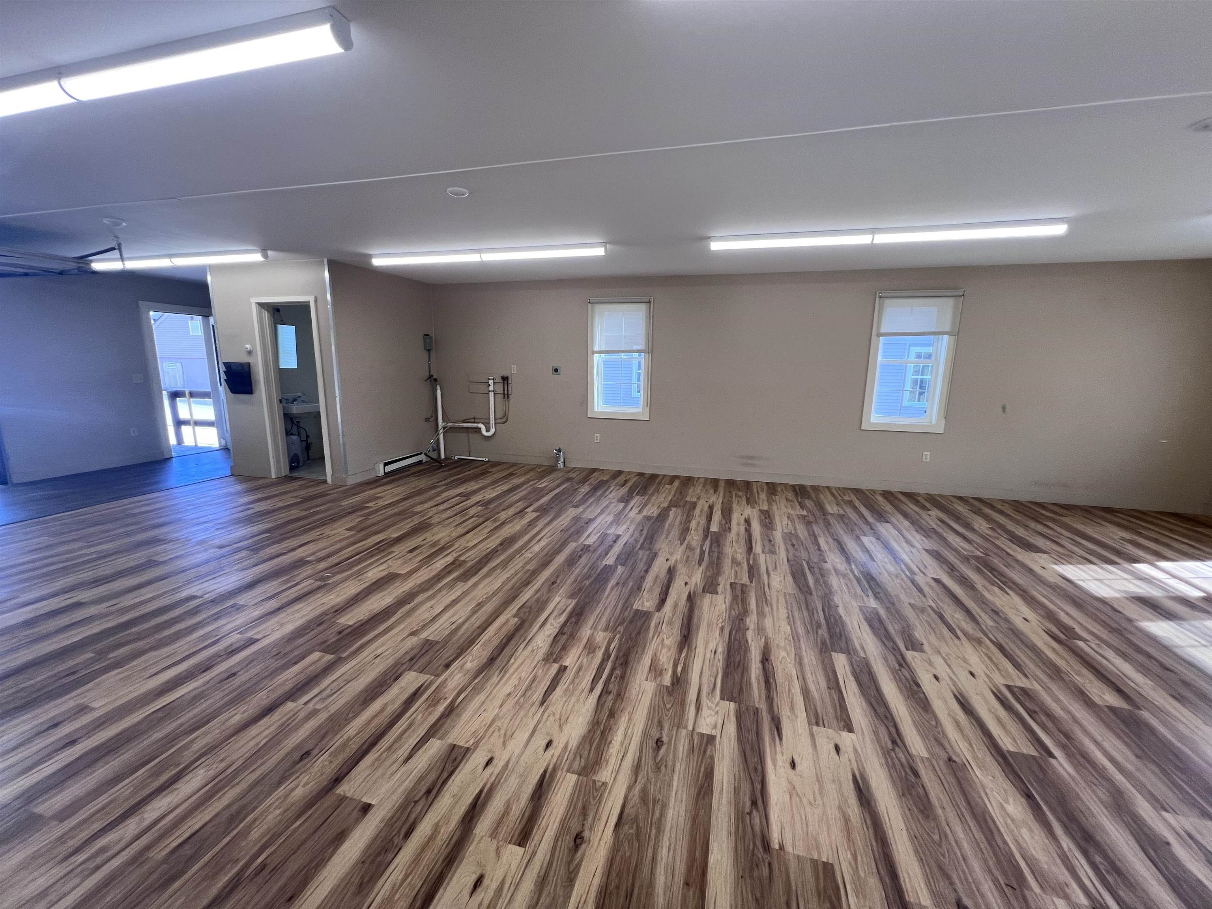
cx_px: 606
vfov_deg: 89.9
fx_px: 455
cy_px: 454
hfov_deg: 106.2
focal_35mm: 13
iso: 80
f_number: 1.8
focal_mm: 1.57
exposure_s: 1/120
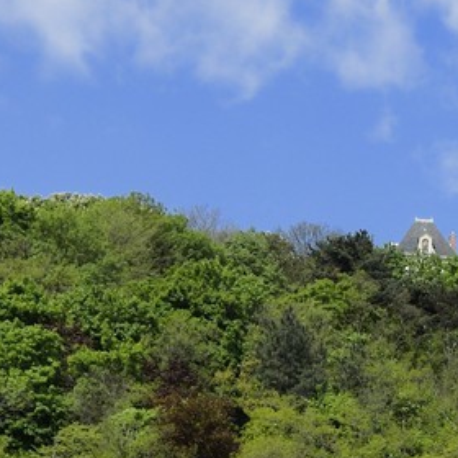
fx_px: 2470
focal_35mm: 165
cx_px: 733
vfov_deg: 9.6
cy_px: 1014
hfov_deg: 10.2
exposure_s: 1/320
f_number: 11
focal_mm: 34
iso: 200
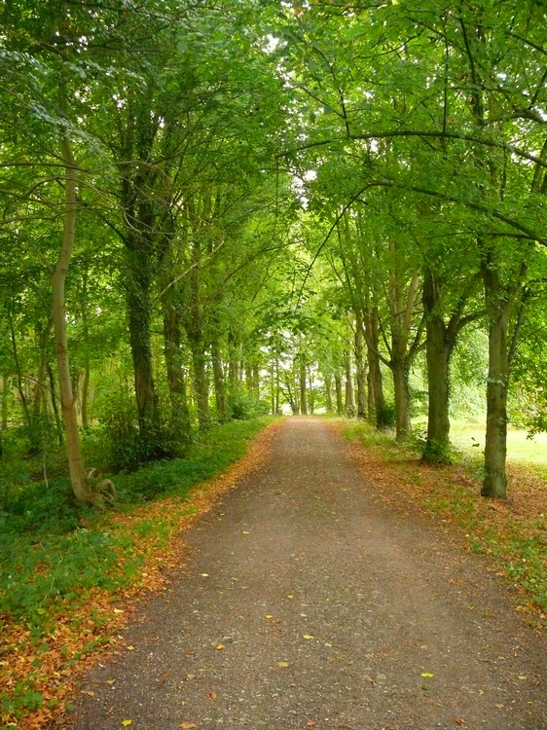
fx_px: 738
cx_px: 274
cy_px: 365
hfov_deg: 40.7
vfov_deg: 52.6
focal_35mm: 35
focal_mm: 7.4
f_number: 2.8
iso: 800
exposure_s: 1/20
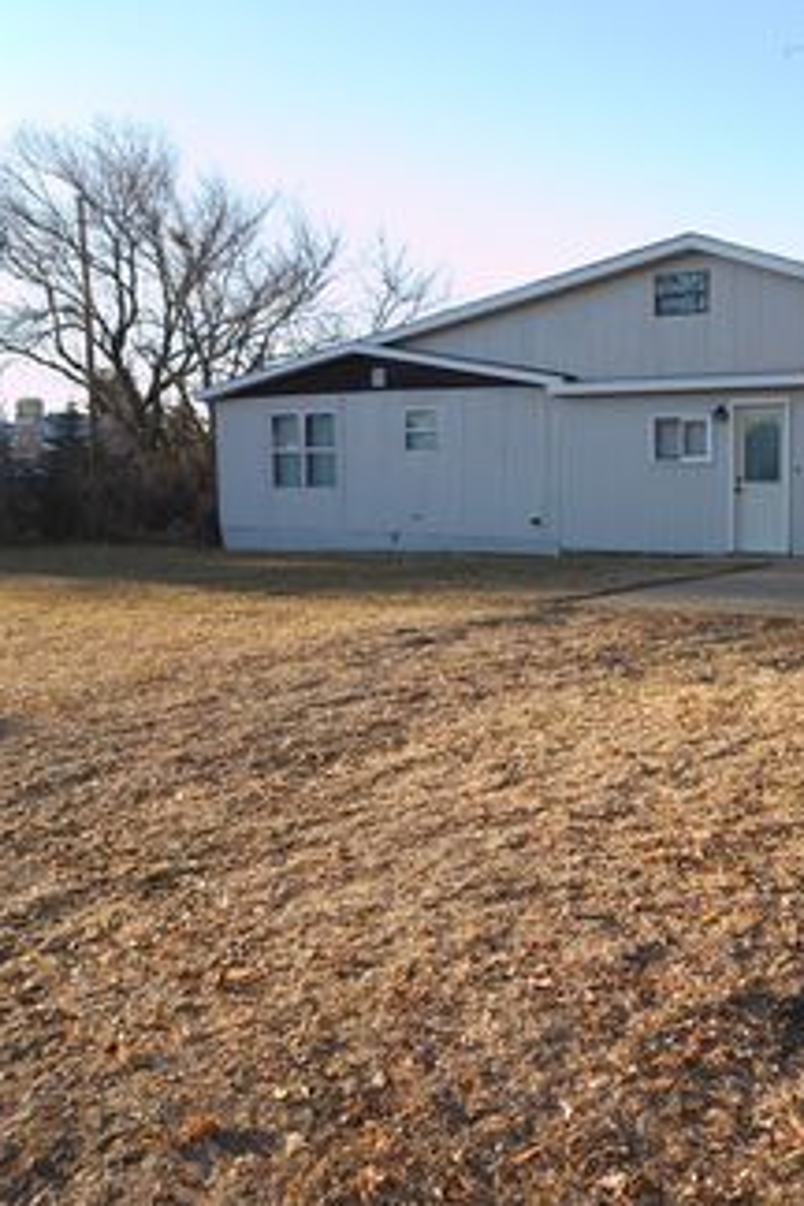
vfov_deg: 51.9
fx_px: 1239
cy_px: 590
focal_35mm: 37
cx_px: 681
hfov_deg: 34.5
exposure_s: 1/160
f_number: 4.5
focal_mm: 16
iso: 80
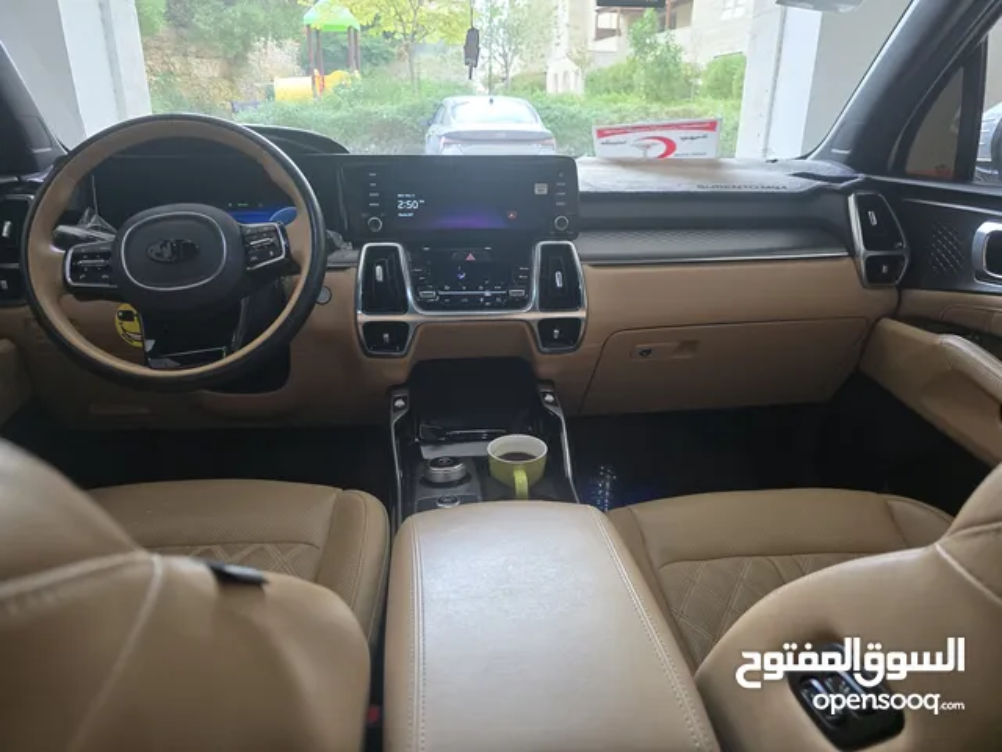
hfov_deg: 73.9
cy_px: 376
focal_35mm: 23
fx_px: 666
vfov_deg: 58.9
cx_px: 501
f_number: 1.7
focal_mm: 6.3
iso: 320
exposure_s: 1/120
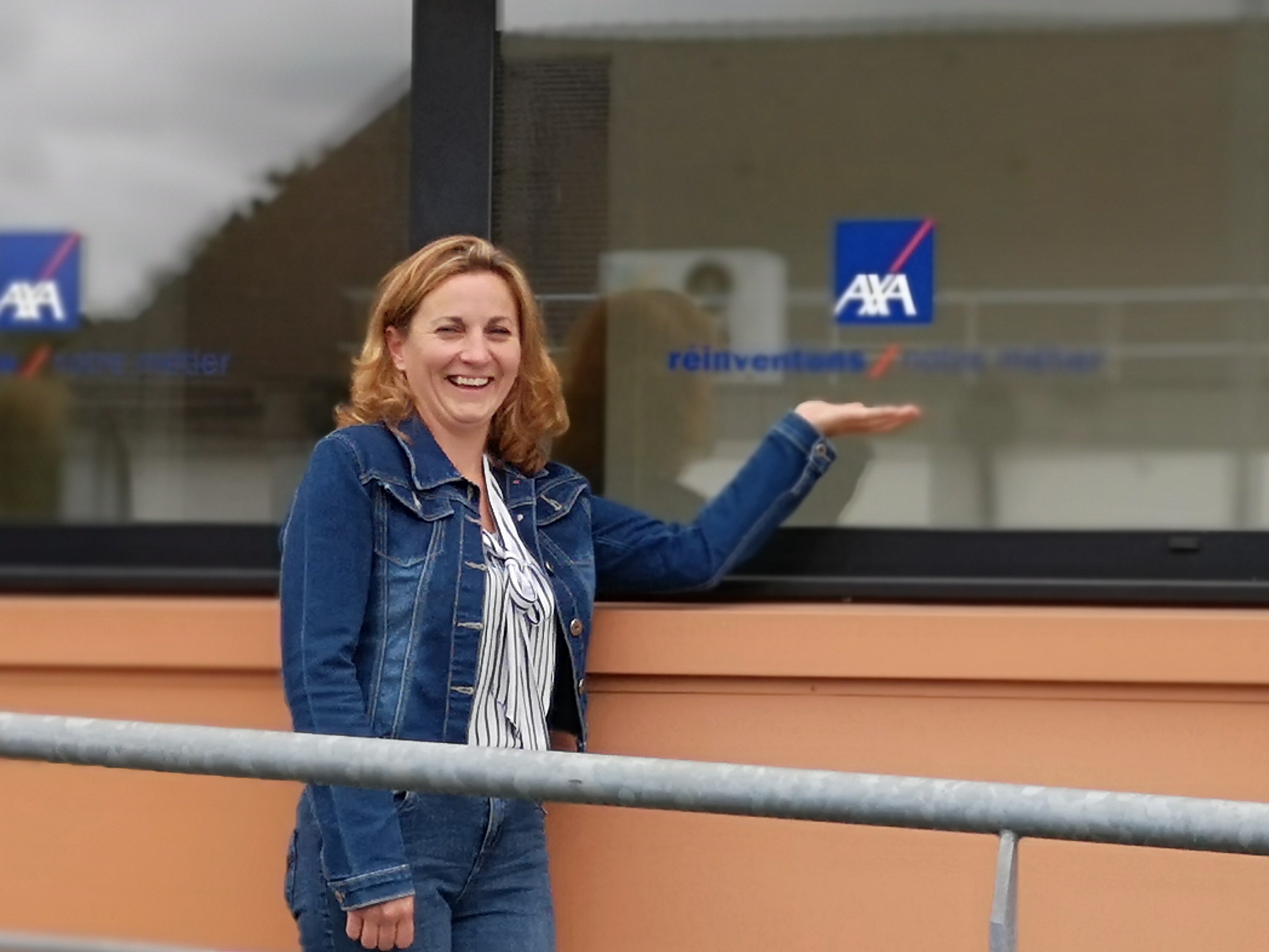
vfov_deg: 27.0
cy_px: 476
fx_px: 1980
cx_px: 634
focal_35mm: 54
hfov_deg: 35.5
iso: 50
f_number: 1.8
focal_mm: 3.95
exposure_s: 1/984
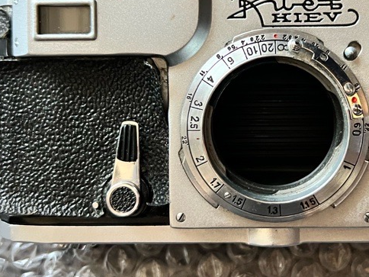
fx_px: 586
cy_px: 91
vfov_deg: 26.4
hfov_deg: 34.6
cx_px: 248
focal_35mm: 55
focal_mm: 5.7
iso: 500
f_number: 1.5
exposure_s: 1/60
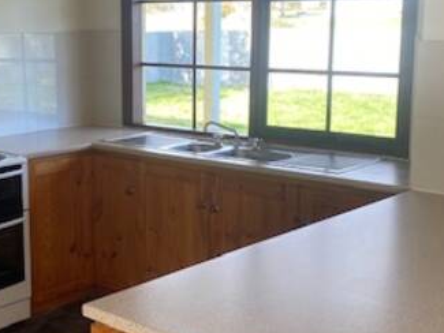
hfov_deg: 29.8
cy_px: 187
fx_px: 821
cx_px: 113
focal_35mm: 64
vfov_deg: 22.9
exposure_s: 1/121
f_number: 1.8
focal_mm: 4.25
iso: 64
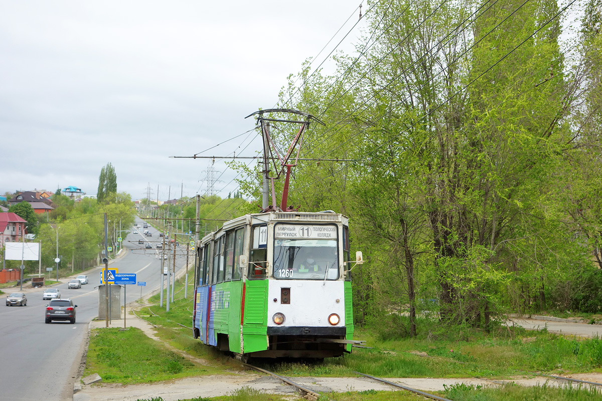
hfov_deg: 28.1
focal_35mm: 72
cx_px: 301
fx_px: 1204
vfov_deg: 18.9
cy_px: 200
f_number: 5
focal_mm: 26.57
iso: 125
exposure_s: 1/500
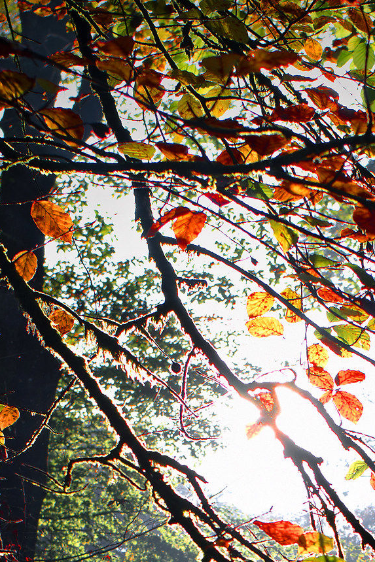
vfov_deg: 16.5
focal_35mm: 117
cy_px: 728
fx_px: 1829
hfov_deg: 11.6
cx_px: 340
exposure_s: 1/160
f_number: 5.6
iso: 100
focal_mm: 28
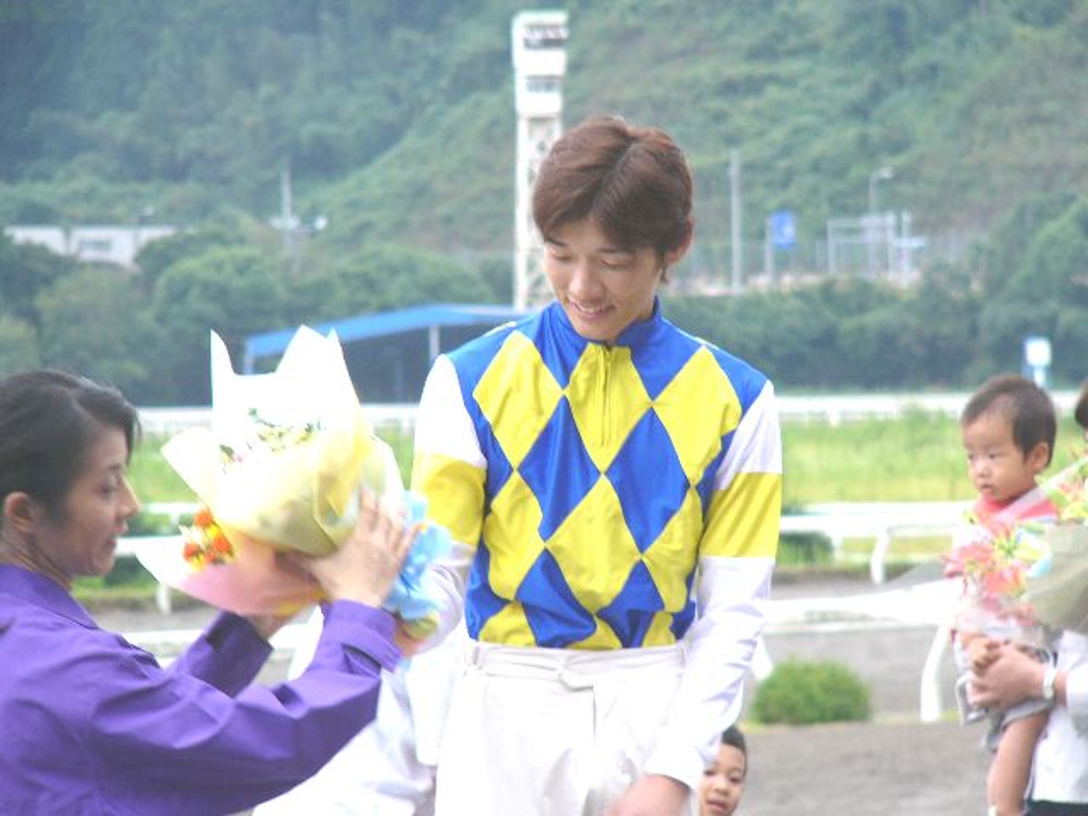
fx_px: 6946
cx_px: 544
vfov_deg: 6.7
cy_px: 408
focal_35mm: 221
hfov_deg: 9.0
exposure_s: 1/60
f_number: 2.8
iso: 50
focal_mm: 36.7
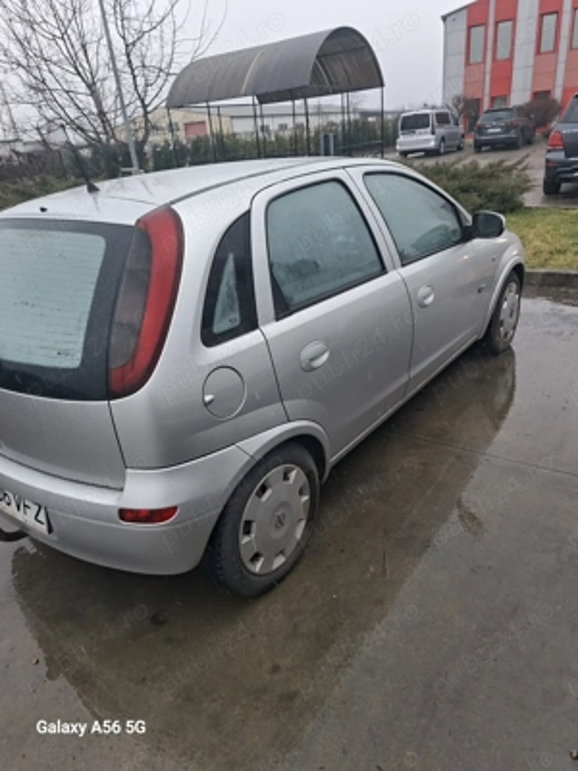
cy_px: 386
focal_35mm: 23
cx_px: 289
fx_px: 512
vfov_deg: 73.9
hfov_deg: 58.9
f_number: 1.8
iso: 50
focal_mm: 5.54
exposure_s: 1/139
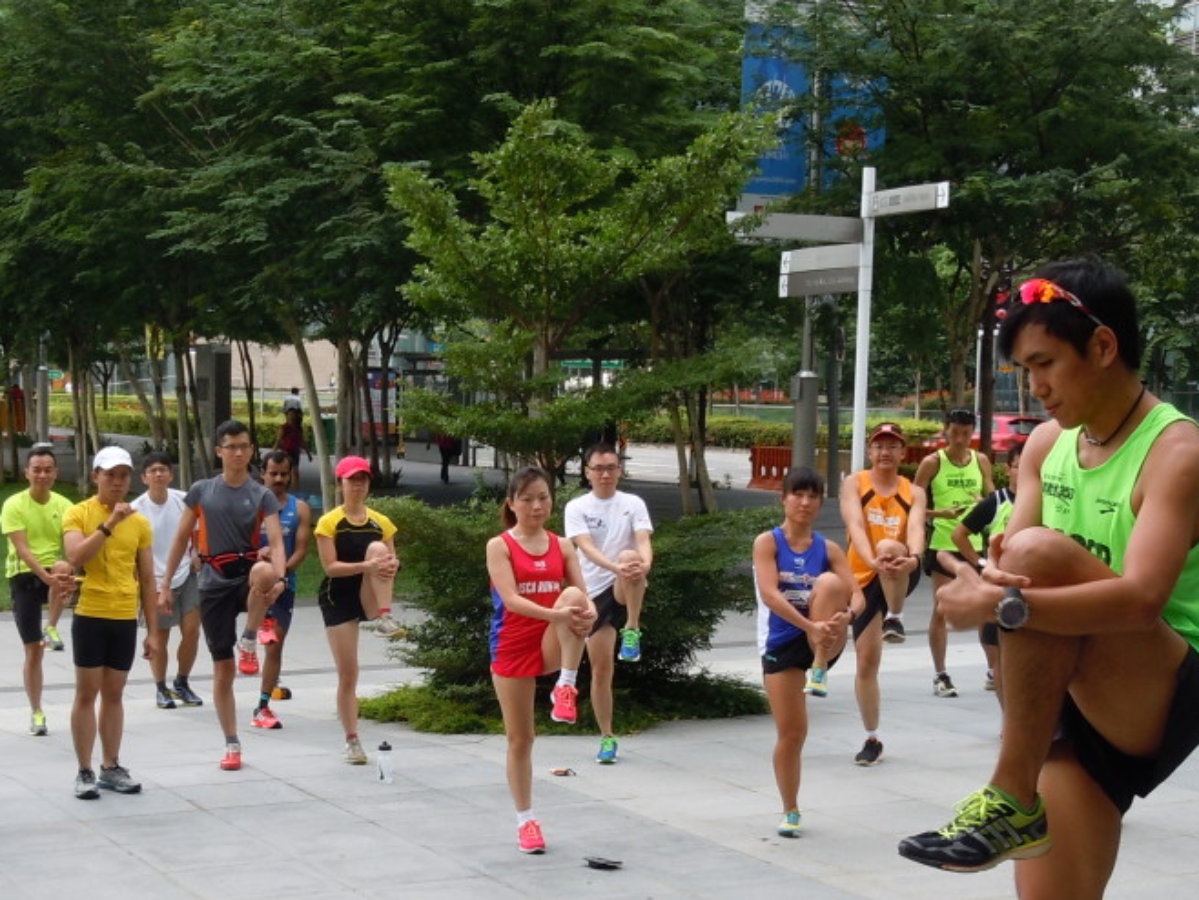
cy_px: 685
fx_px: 2425
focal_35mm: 70
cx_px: 454
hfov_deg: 27.7
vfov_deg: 20.8
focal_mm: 8.1
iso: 100
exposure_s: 1/60
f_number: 4.6
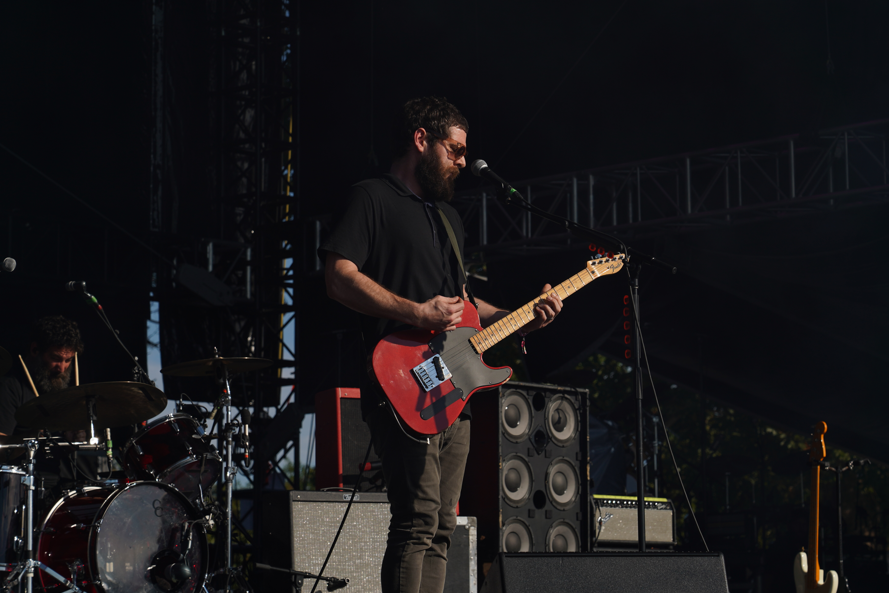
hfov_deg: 18.9
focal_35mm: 108
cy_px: 304
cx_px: 450
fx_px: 2667
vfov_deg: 12.7
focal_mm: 105
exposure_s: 1/640
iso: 100
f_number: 8
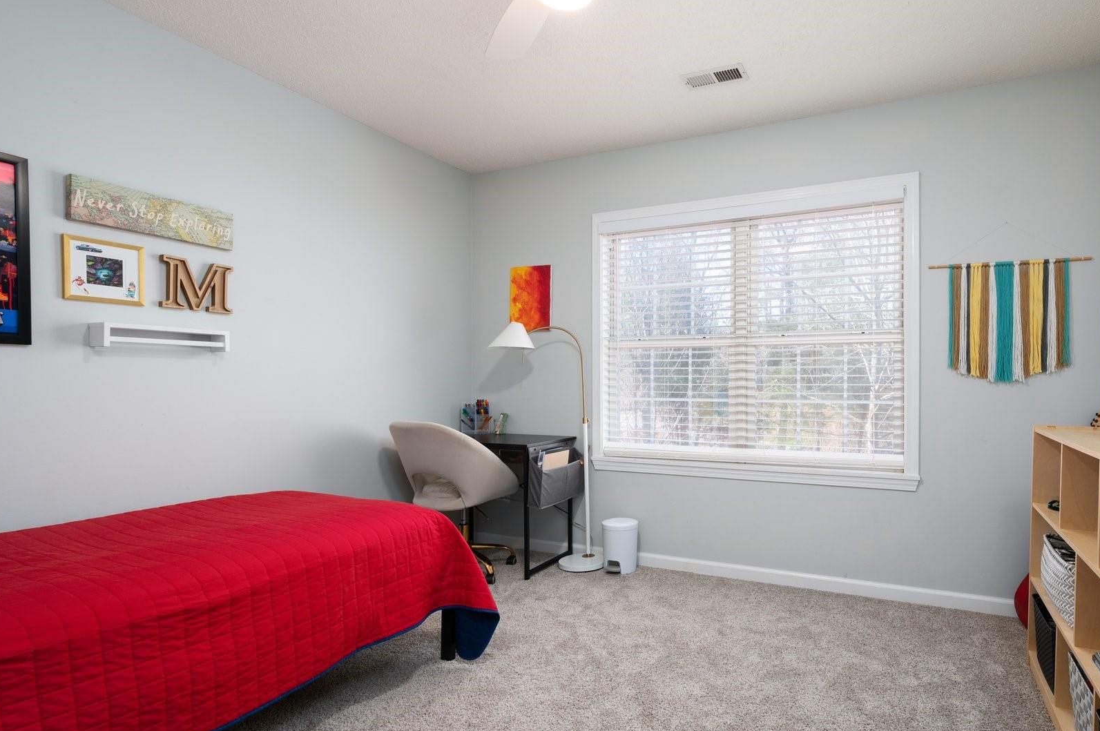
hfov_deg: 88.5
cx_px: 676
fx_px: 549
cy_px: 391
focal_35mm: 18
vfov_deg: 67.2
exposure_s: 1/40
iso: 200
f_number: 8
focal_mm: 14
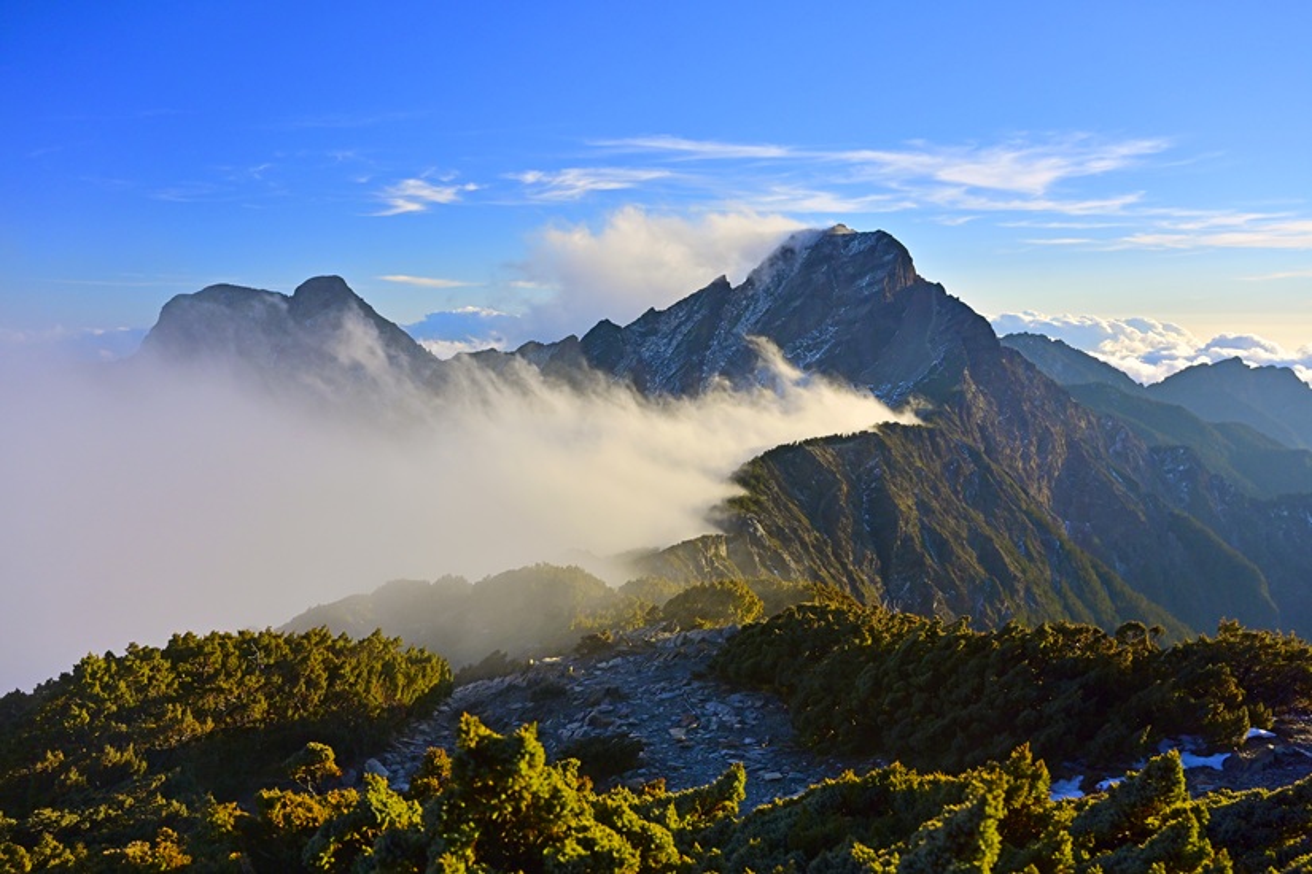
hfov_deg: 61.1
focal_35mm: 30
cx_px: 656
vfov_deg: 43.0
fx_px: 1111
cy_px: 437
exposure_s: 1/400
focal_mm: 30.5
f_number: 6.3
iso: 400
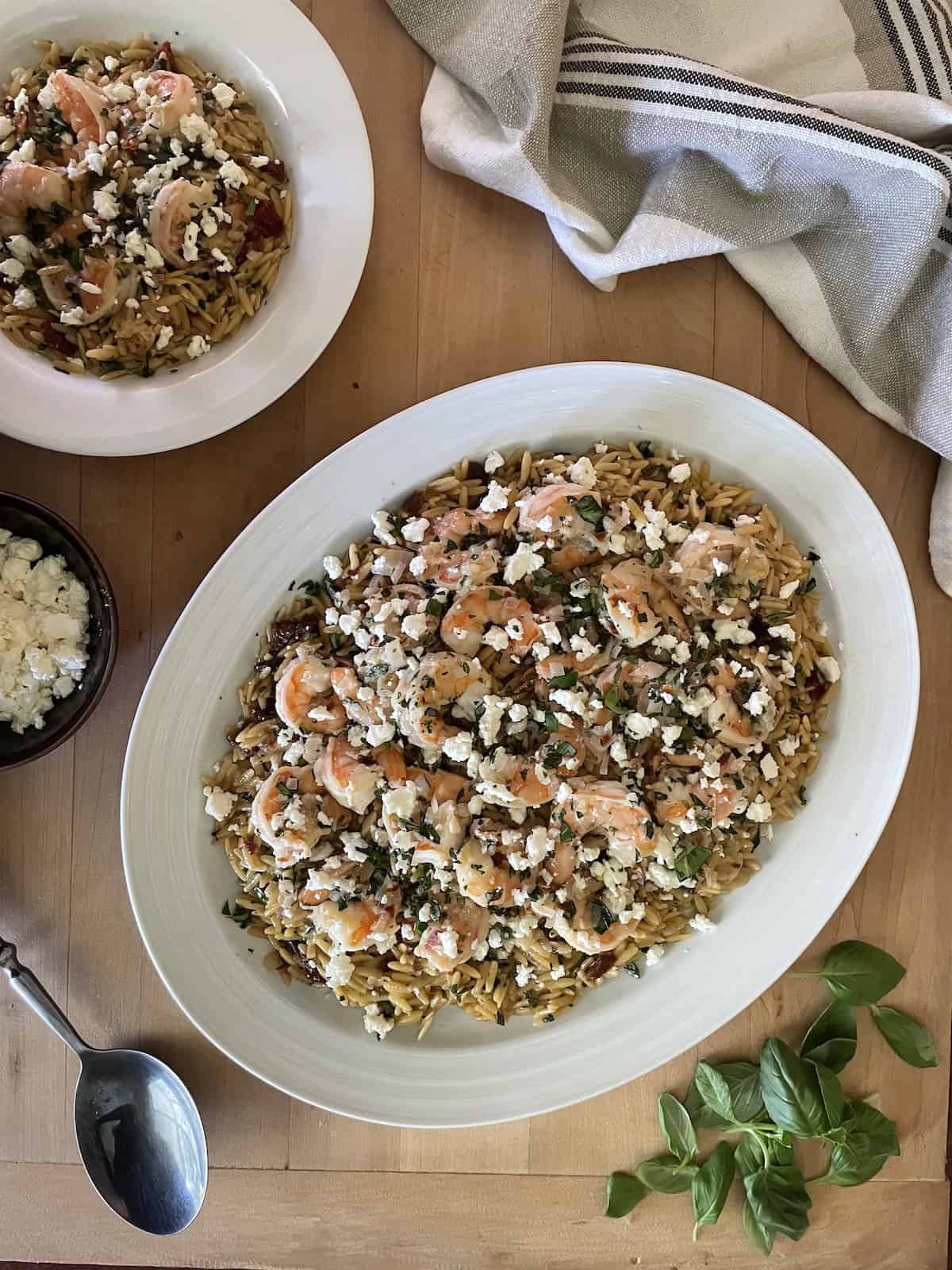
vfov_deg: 67.3
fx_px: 953
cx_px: 476
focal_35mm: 26
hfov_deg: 53.1
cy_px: 635
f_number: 1.6
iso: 500
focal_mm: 4.2
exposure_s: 1/60
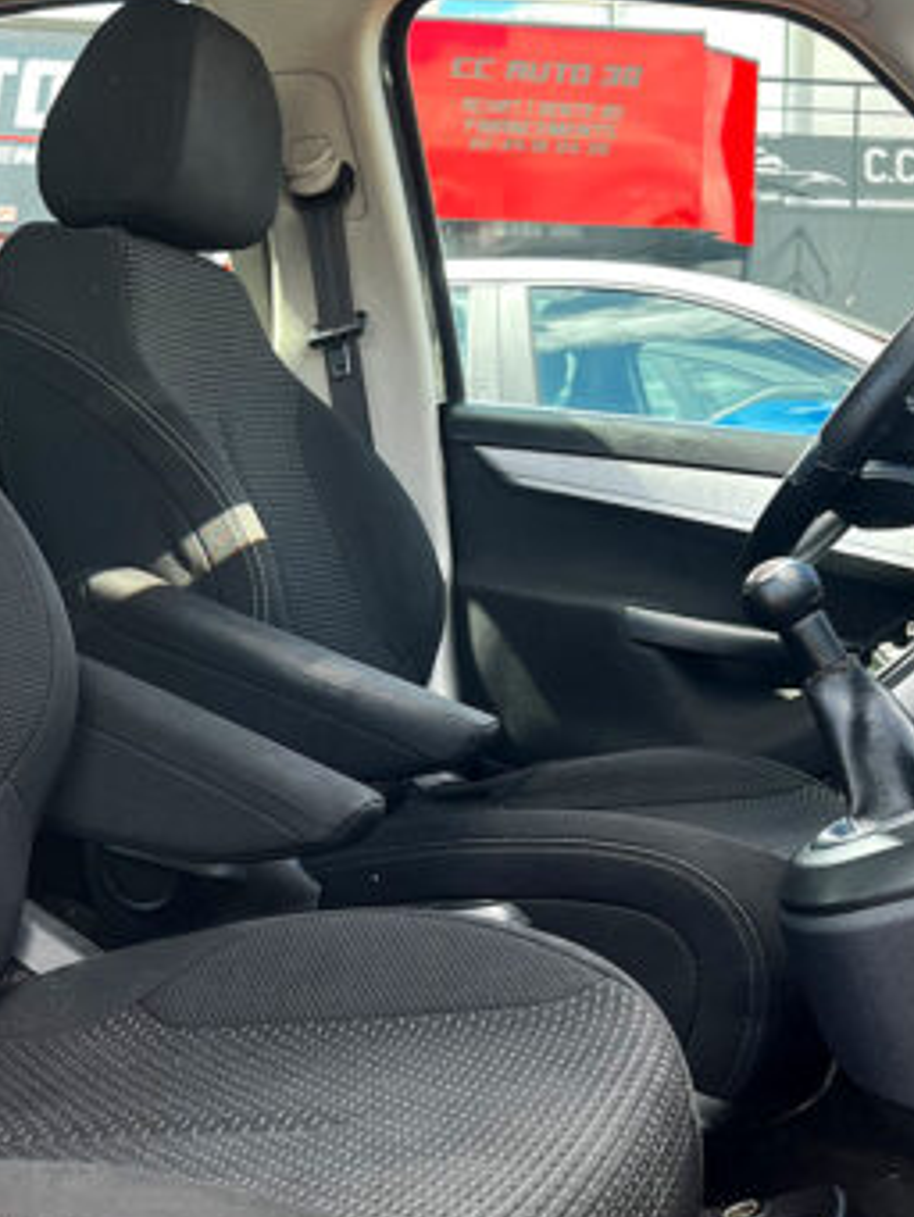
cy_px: 596
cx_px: 177
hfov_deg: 29.6
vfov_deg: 39.6
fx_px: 1689
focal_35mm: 48
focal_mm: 5.1
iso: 40
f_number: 1.6
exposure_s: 1/165
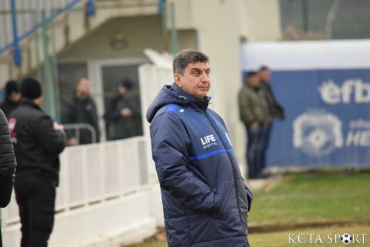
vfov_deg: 3.1
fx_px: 4625
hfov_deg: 4.6
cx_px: 185
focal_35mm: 450
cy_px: 124
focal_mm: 300
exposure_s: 1/800
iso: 1600
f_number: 5.6
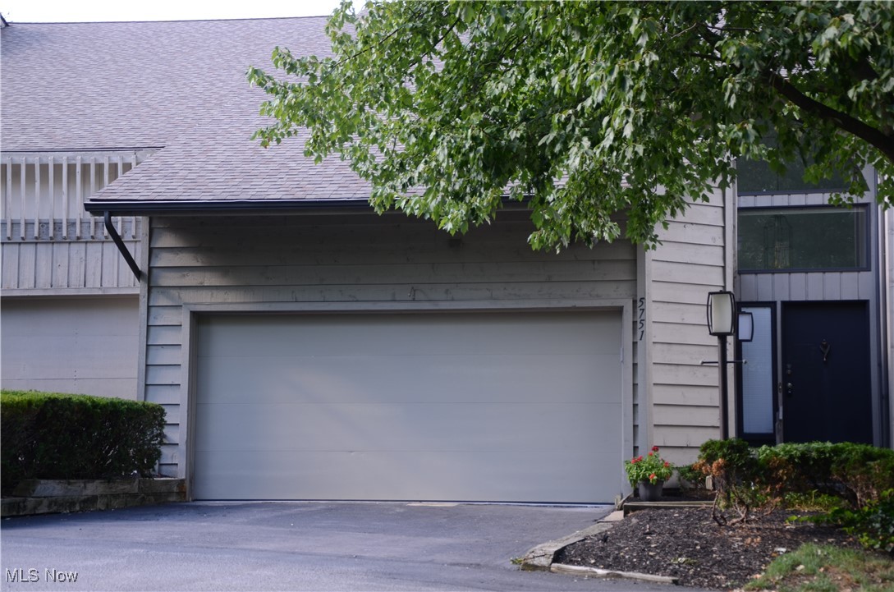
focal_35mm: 68
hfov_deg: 29.9
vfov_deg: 20.1
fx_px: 1673
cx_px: 447
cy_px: 296
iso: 100
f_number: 4.8
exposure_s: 1/50
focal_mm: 45
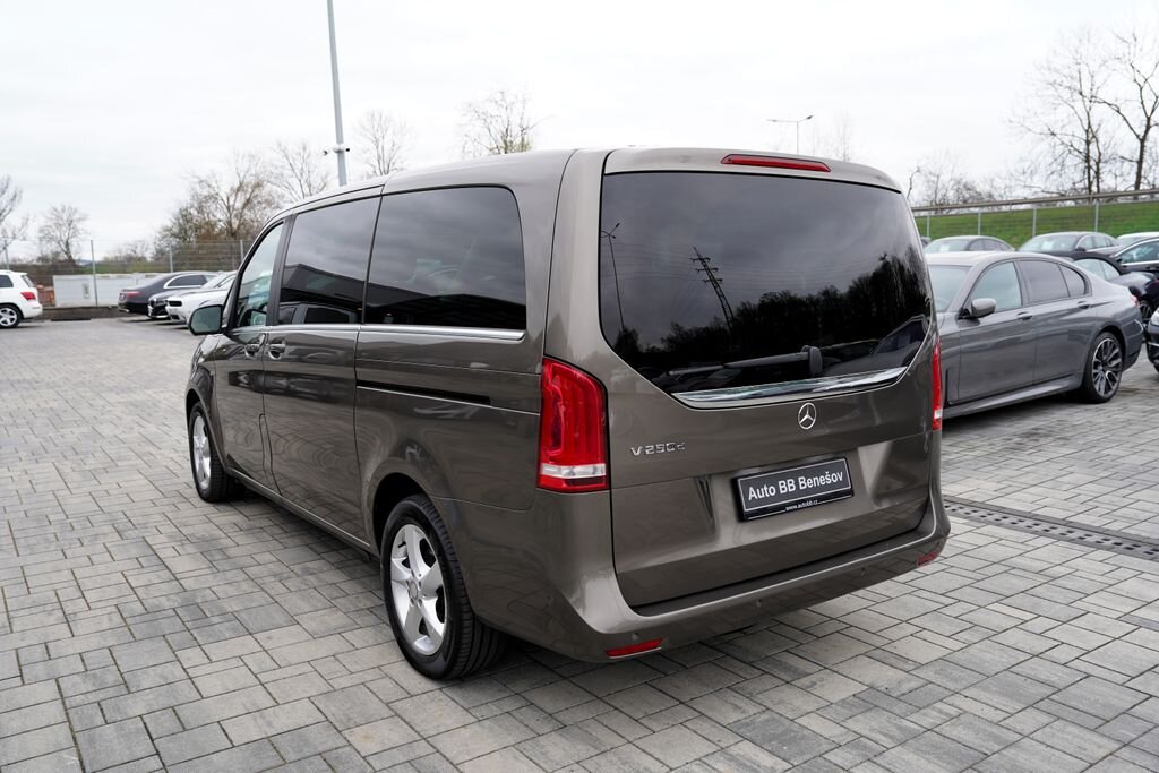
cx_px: 580
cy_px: 386
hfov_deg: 63.7
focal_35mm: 29
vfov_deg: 45.0
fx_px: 934
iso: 100
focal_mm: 29
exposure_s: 1/60
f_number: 4
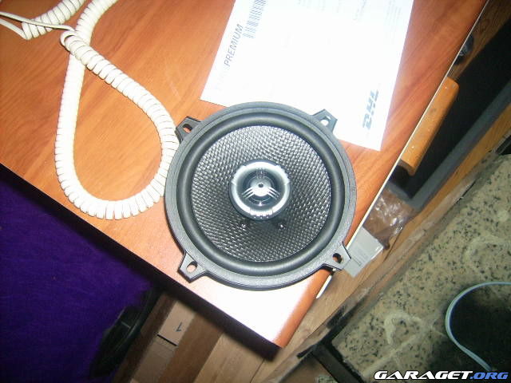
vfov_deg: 40.7
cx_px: 256
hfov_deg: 52.6
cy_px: 192
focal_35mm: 35
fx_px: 517
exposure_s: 1/60
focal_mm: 5.95
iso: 100
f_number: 2.8
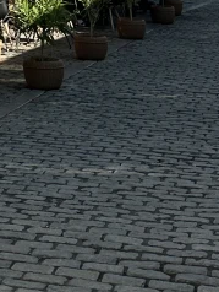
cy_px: -236
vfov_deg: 14.3
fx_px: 1019
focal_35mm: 121
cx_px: -164
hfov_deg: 11.5
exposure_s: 1/3861
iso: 80
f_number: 1.78
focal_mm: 6.86
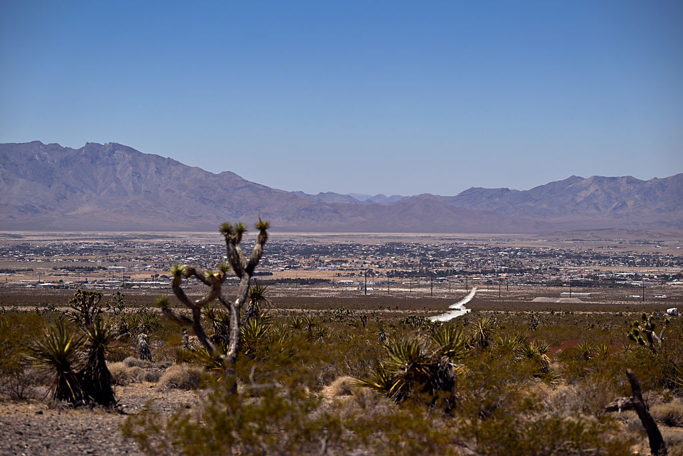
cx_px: 342
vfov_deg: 13.0
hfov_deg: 19.5
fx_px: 1992
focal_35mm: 105
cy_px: 228
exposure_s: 1/3200
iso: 40
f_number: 4
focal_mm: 105
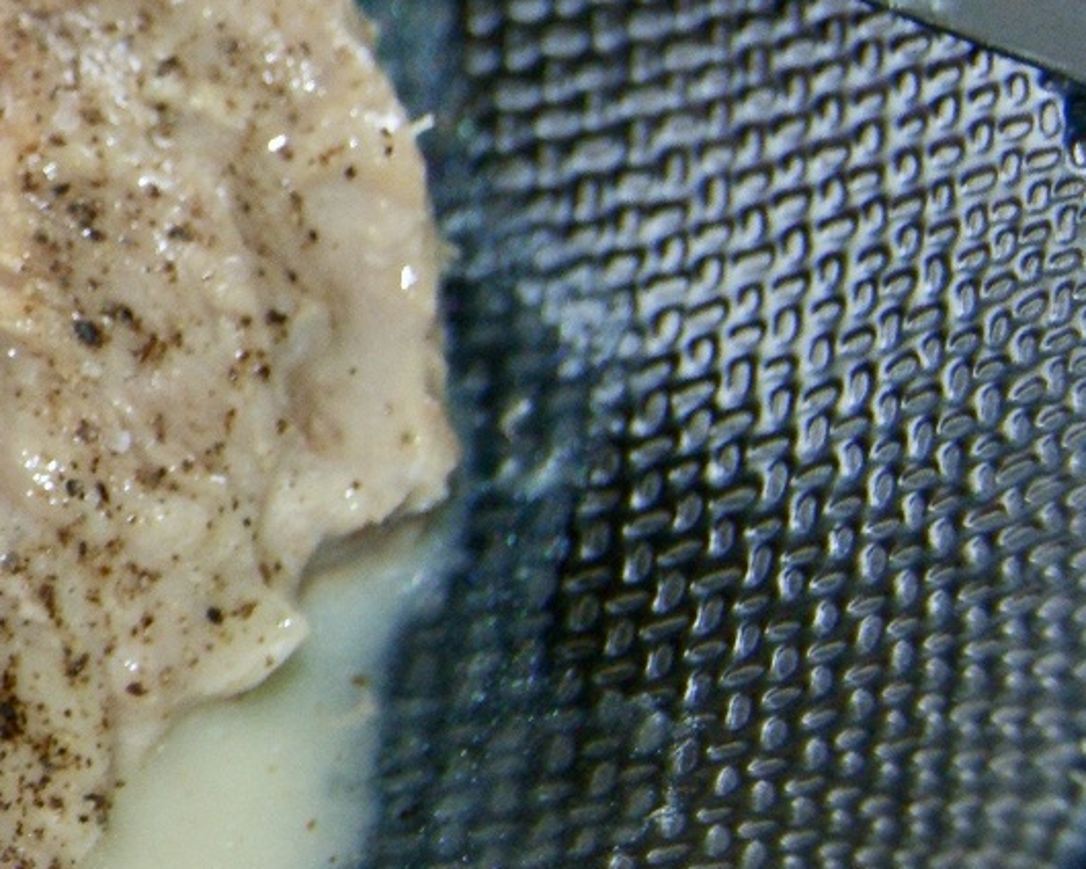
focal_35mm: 243
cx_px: -1063
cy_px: 137
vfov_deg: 6.4
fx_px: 7810
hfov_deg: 7.6
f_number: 5.6
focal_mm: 40
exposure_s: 1/80
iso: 400
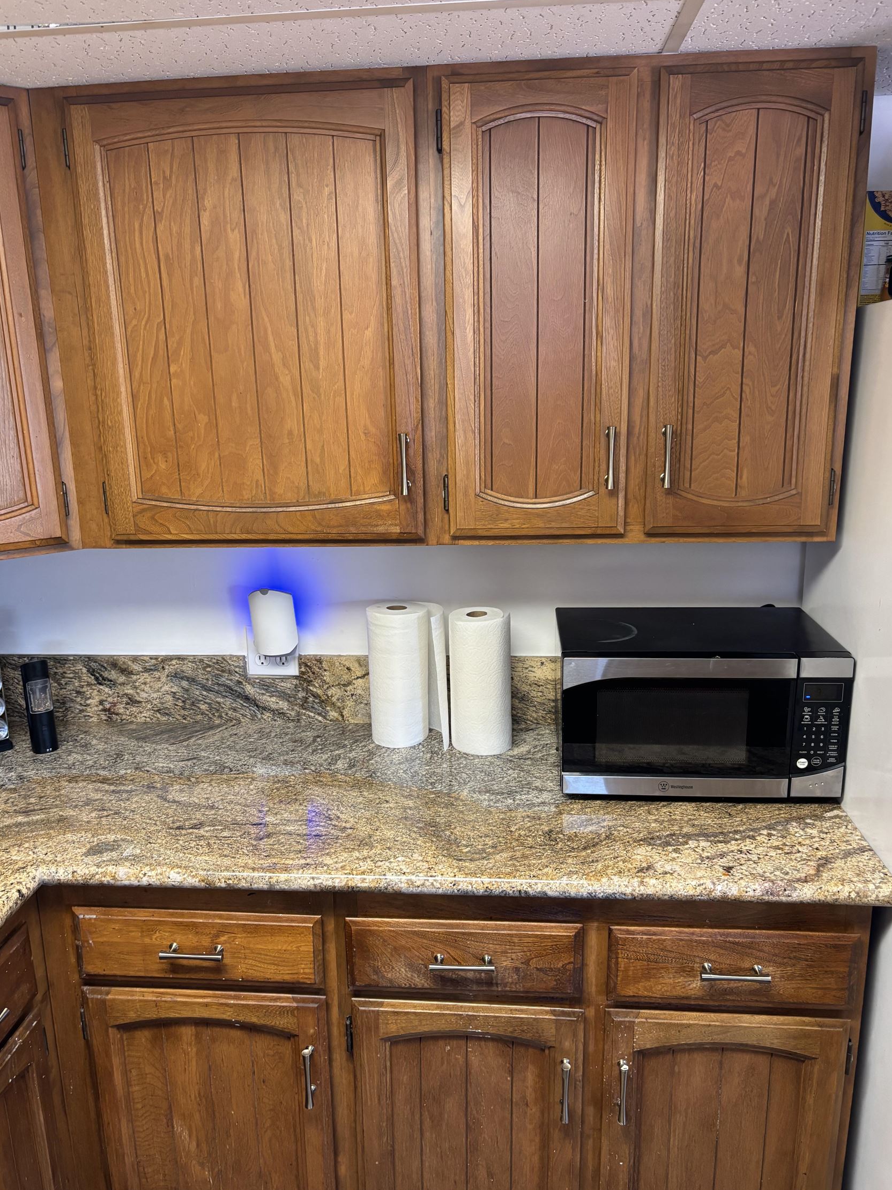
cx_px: 445
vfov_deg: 65.3
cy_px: 605
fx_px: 928
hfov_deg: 51.4
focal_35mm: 27
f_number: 1.6
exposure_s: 1/60
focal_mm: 5.96
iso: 200
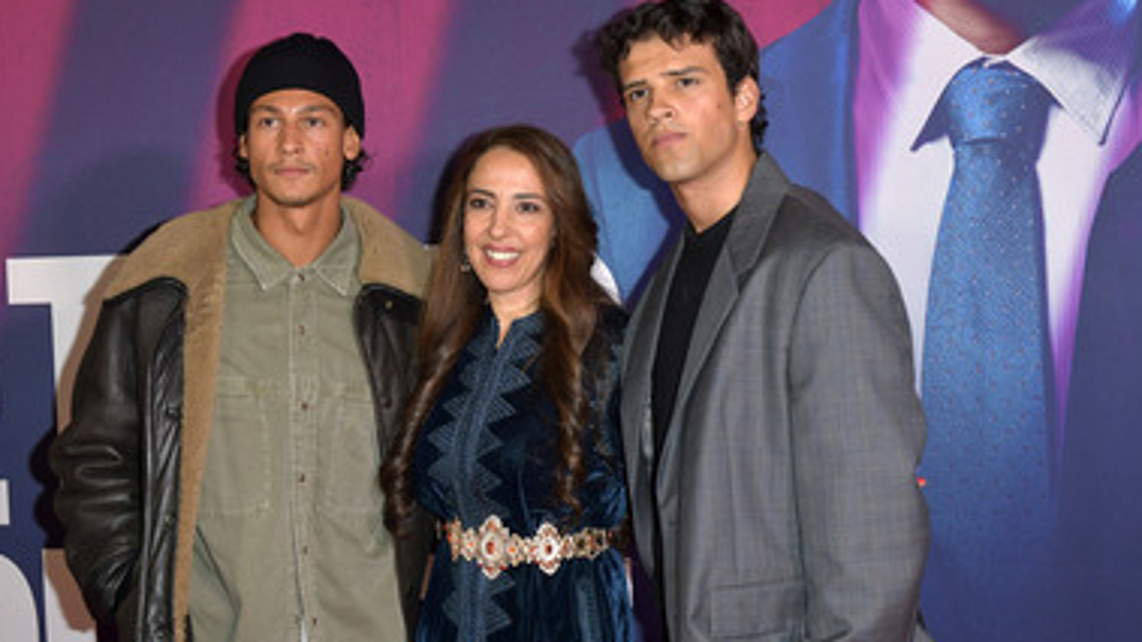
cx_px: 472
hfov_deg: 37.1
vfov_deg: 21.4
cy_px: 368
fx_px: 1695
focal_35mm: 56
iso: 800
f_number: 5.6
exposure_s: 1/125
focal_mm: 45
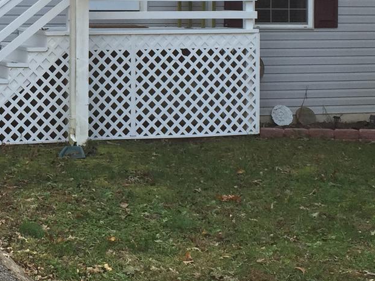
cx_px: 47
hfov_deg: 20.1
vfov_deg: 15.2
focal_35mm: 96
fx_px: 1040
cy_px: 28
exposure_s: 1/222
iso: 32
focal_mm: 4.15
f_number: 2.2
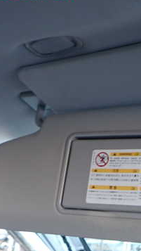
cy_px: 143
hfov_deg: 20.9
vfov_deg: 37.8
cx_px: 152
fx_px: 365
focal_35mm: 55
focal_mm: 5.4
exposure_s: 1/30
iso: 500
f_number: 2.3
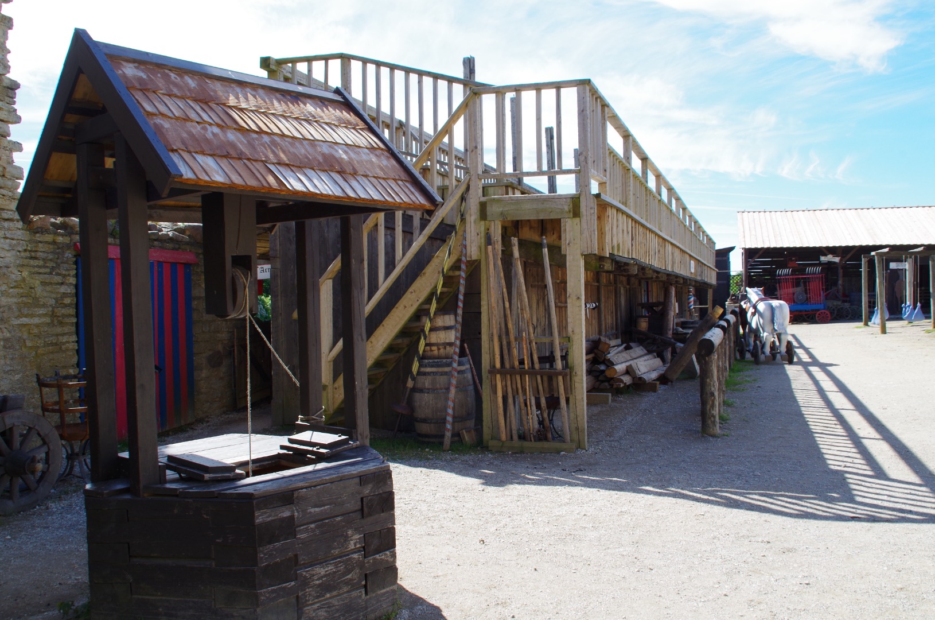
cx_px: 468
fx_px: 933
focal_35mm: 36
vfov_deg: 36.7
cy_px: 310
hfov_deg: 53.2
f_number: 11
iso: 250
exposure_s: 1/125
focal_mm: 24
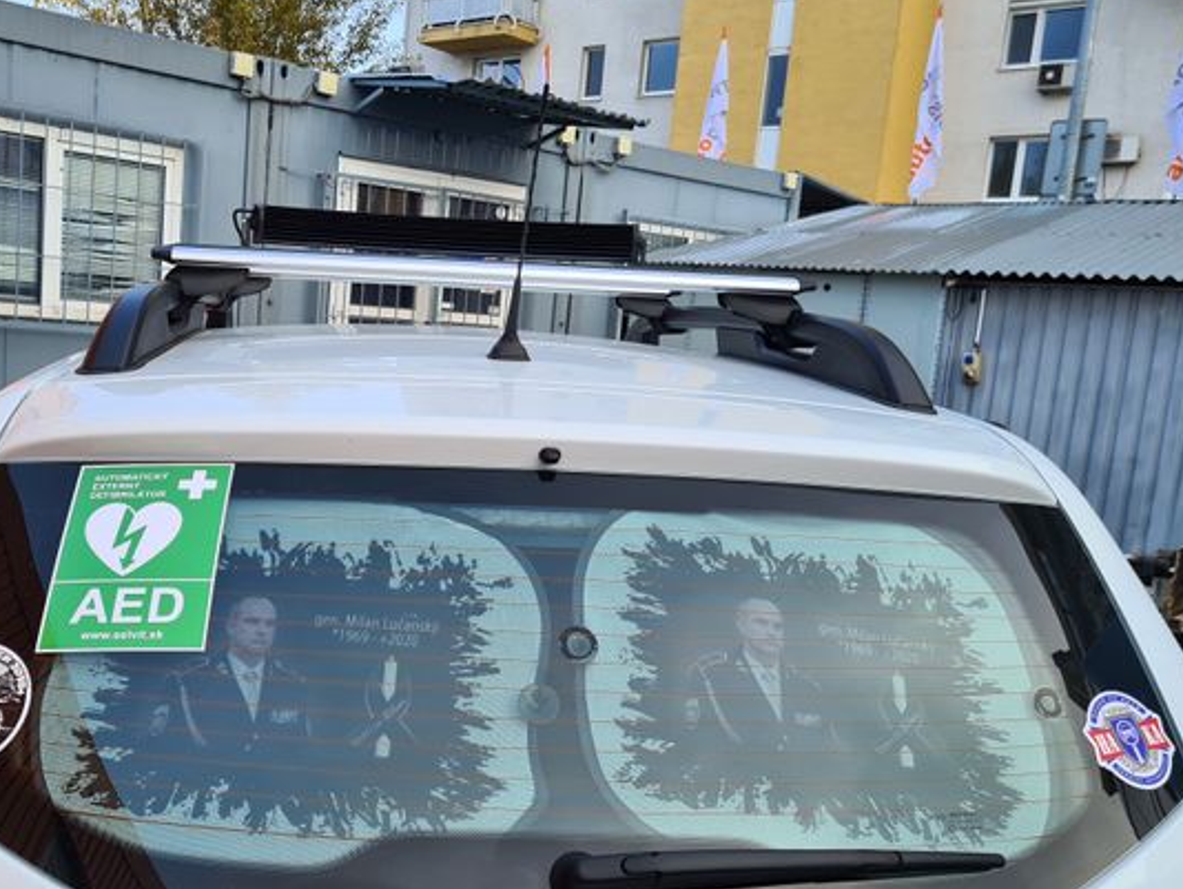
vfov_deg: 38.5
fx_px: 1265
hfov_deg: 49.6
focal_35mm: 37
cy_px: 534
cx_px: 441
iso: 50
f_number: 1.8
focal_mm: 5.4
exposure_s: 1/487
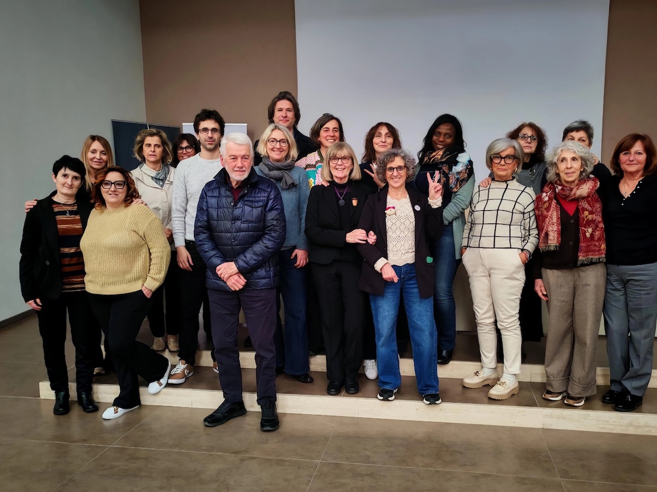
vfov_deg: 46.8
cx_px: 353
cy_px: 251
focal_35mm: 30
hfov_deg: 59.9
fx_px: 569
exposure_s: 1/20
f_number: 1.95
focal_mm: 5.52
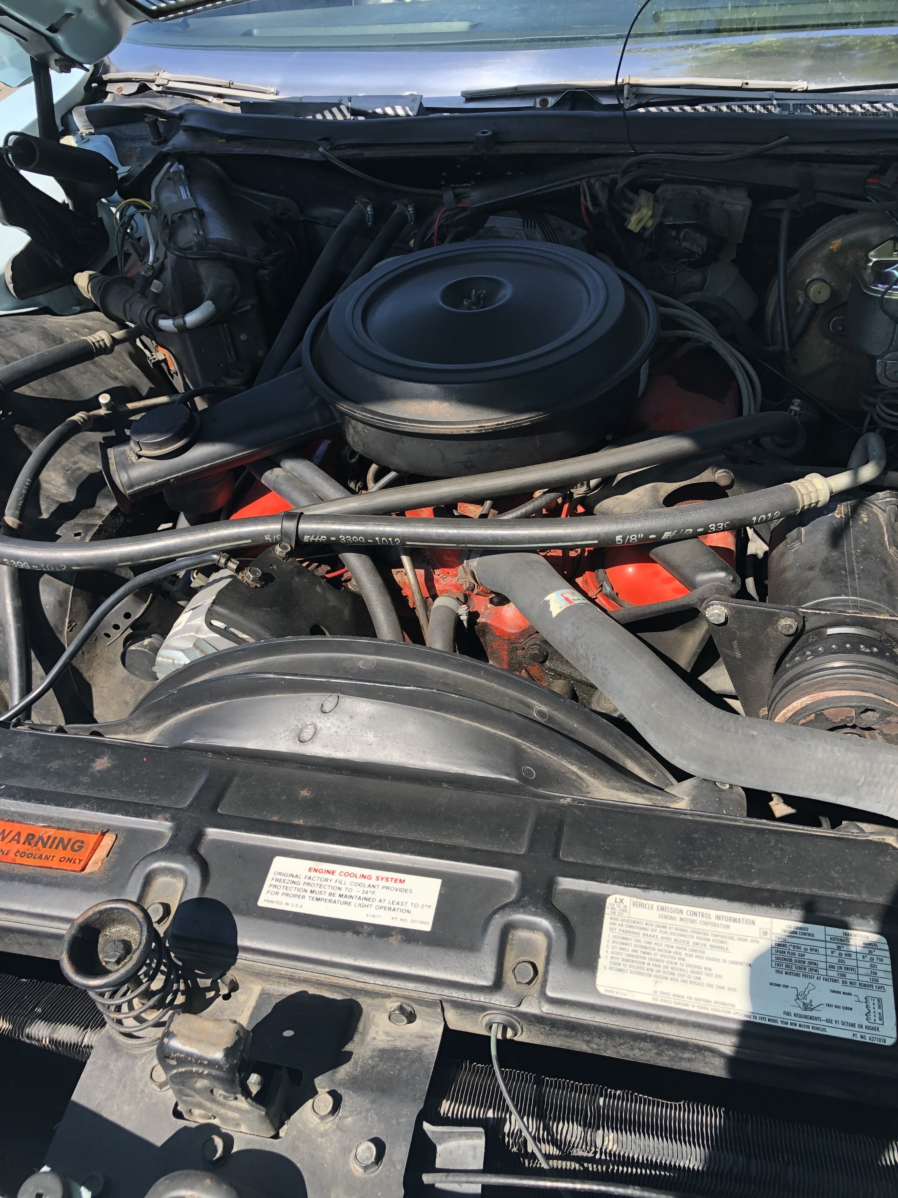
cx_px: 449
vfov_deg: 63.4
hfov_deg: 49.7
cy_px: 599
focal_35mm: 28
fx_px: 968
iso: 20
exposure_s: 1/546
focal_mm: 4
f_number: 1.8
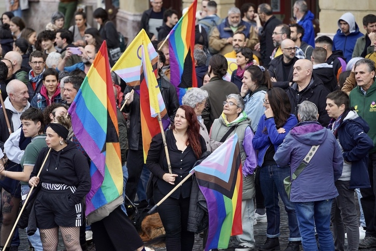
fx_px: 2089
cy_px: 126
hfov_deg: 10.3
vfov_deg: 6.9
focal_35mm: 200
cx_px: 188
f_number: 4.5
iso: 640
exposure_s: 1/500
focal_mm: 200
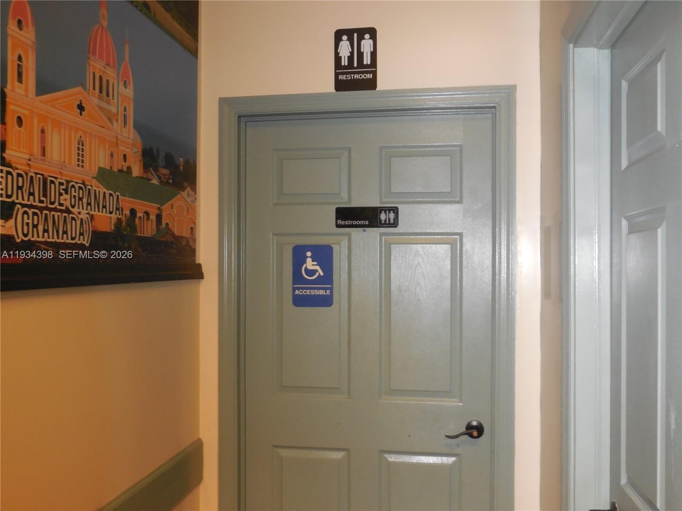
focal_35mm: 34
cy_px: 256
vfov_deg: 41.8
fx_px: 670
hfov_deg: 54.0
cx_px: 341
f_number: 3.4
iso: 400
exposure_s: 1/30
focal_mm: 6.1
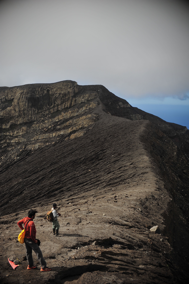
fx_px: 276
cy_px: 142
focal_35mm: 35
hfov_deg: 37.8
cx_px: 94
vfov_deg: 54.5
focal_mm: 35
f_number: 3.2
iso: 200
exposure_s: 1/4000
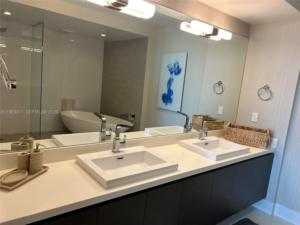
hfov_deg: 67.3
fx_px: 225
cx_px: 150
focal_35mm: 26
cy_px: 112
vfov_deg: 53.1
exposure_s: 1/120
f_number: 1.5
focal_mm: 5.7
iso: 80
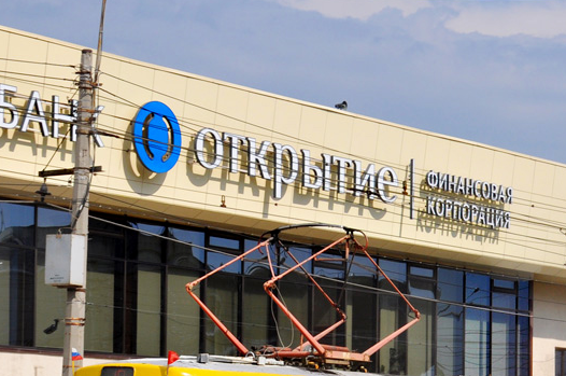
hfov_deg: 14.9
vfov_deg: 9.9
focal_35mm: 137
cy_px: 338
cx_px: 494
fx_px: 2151
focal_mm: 40
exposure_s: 1/640
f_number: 9
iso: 200
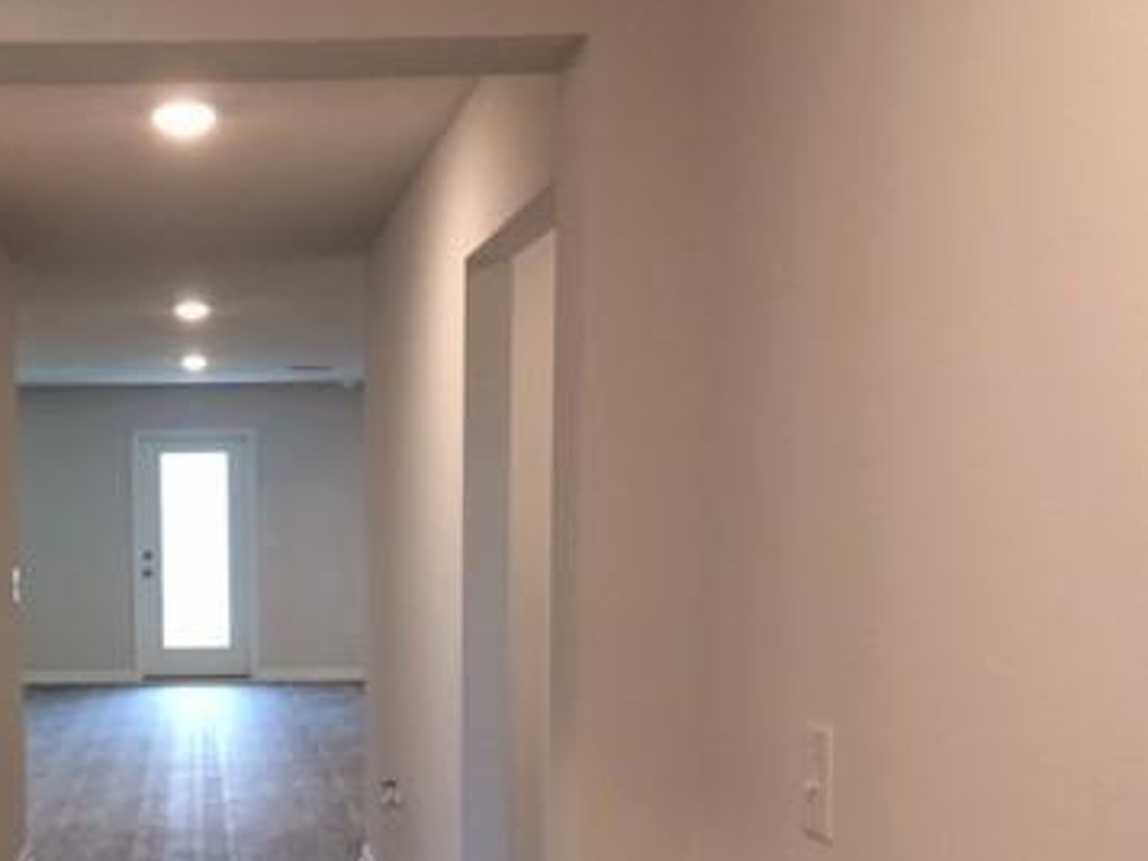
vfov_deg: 27.5
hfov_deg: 35.3
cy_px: 675
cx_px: 190
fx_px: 1725
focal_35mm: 52
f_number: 2.2
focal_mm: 4.15
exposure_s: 1/30
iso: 50
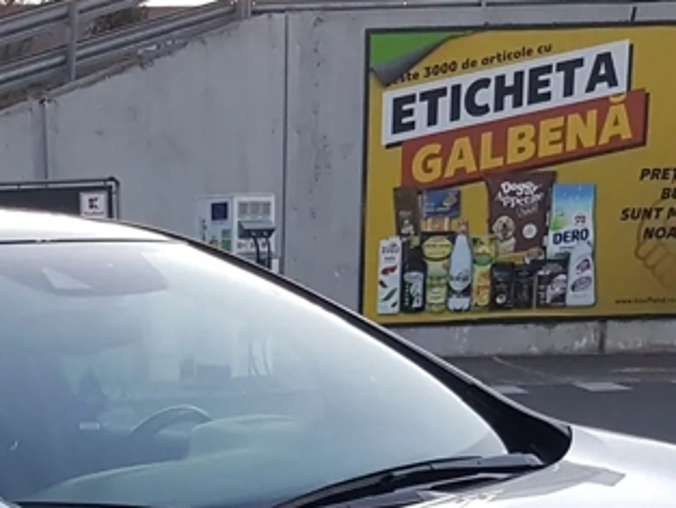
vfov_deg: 16.4
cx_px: 145
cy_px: 735
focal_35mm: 83
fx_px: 1621
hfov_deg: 23.2
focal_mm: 4.2
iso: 160
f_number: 1.7
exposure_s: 1/60
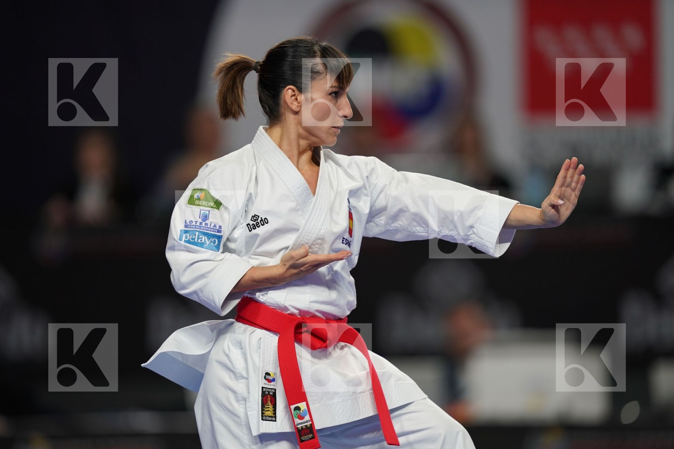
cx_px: 337
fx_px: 7488
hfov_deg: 5.2
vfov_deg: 3.4
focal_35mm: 400
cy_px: 224
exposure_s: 1/500
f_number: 2.8
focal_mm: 400
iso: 800
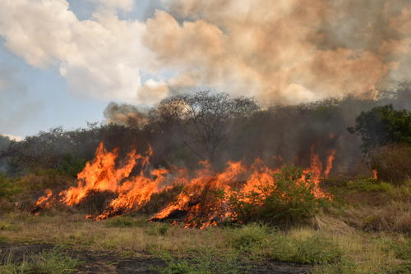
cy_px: 137
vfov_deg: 38.4
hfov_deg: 55.1
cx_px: 206
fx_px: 394
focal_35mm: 34
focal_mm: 23
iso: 100
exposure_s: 1/125
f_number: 10
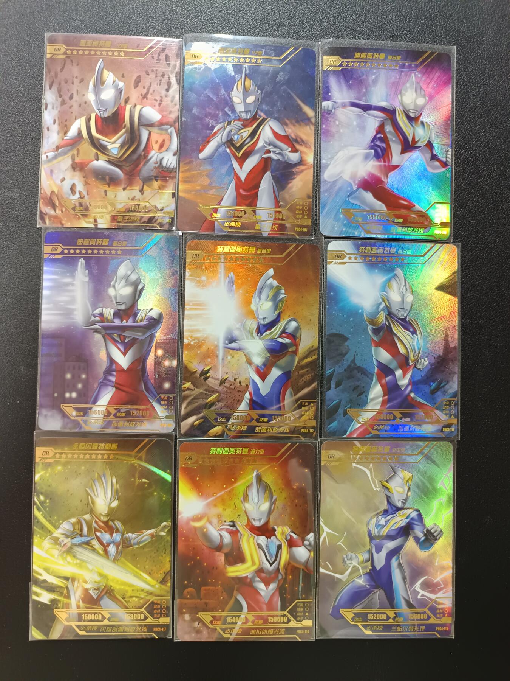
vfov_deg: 71.6
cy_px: 340
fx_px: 471
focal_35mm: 24
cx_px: 255
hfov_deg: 56.8
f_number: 1.7
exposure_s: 1/25
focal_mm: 5.31
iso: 1033
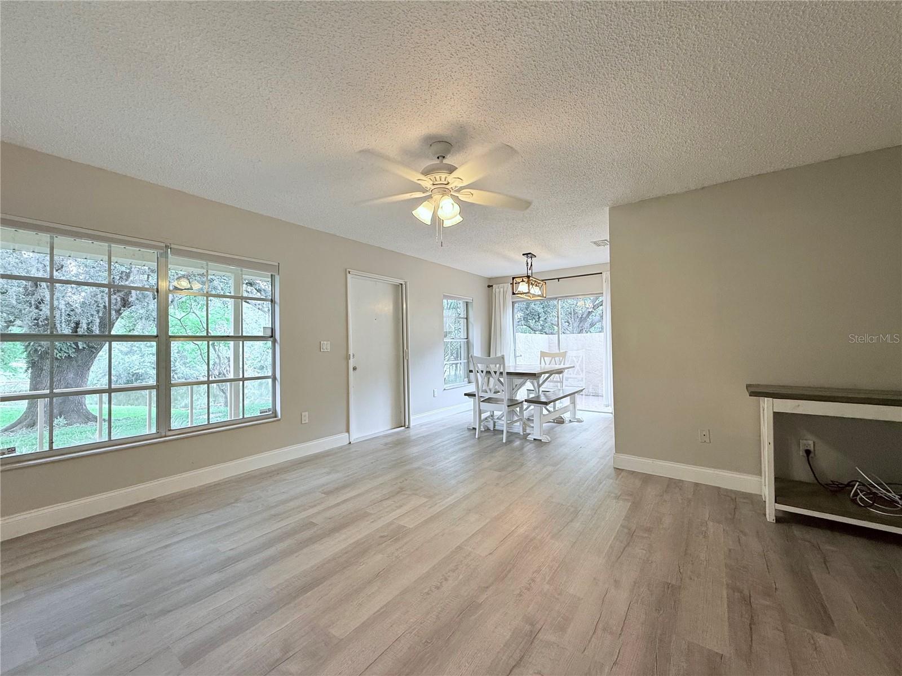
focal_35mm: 14
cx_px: 451
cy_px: 338
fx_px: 365
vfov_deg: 85.7
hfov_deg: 102.1
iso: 125
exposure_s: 1/120
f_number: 2.2
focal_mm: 2.22
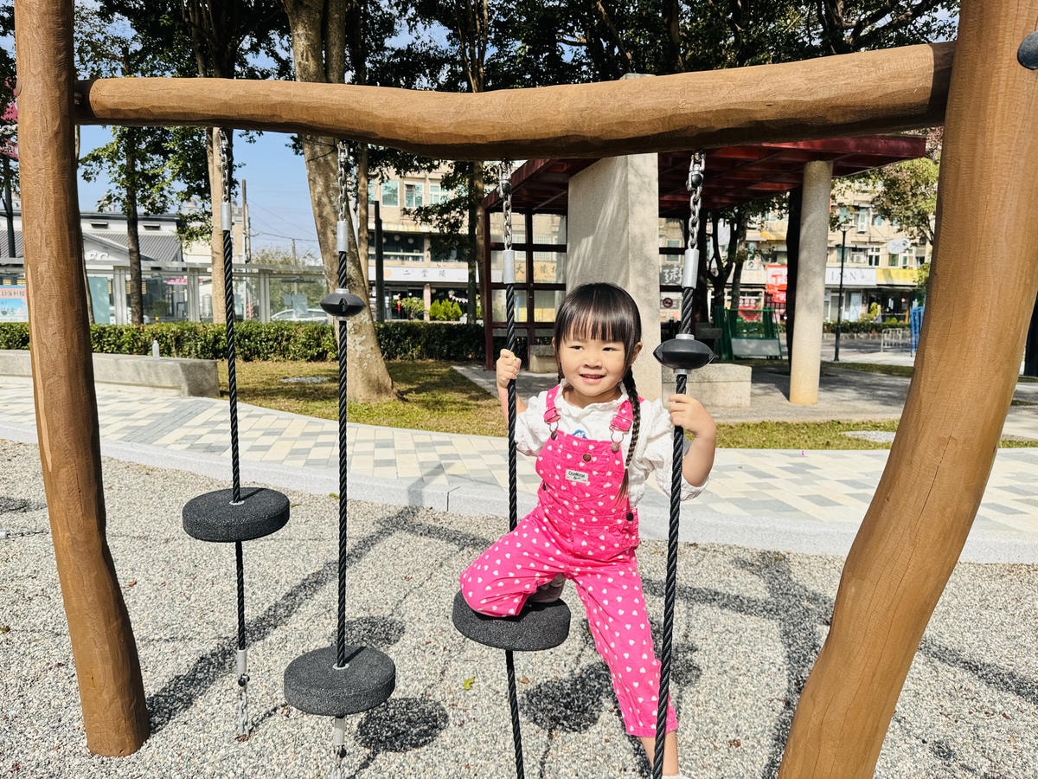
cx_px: 519
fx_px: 720
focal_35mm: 24
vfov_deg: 56.8
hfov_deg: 71.6
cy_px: 390
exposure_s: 1/3096
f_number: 1.78
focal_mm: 6.76
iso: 80
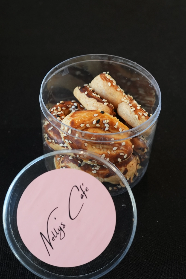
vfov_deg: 32.3
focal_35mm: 62
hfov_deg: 21.9
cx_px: 77
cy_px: 165
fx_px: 480
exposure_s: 1/200
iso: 4000
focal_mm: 50
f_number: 7.1
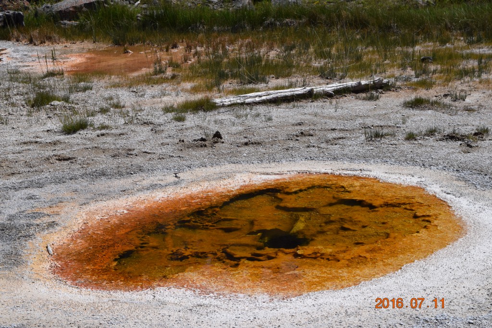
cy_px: 164
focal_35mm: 82
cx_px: 246
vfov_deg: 16.5
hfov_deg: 24.6
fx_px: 1127
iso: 200
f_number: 11
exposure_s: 1/500
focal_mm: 55
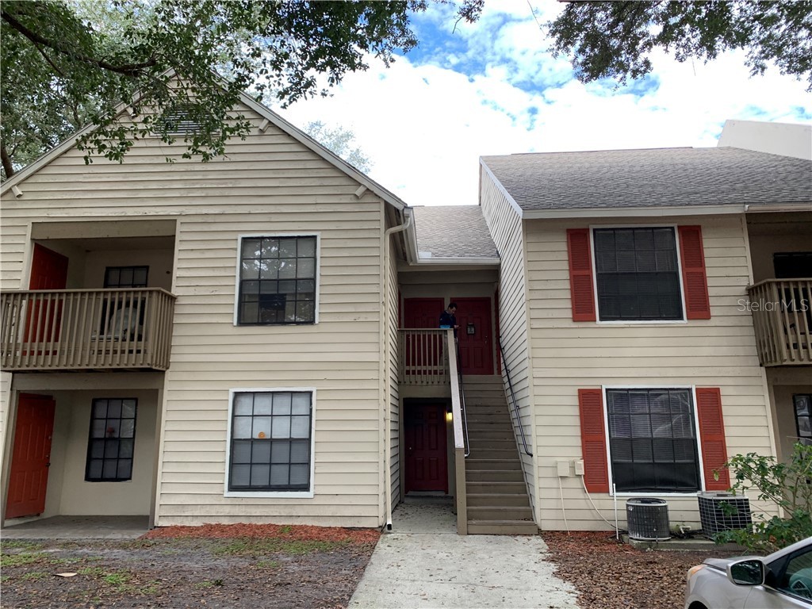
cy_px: 304
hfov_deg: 67.3
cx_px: 406
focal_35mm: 26
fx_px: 610
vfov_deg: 53.1
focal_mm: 4.25
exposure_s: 1/129
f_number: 1.8
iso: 25
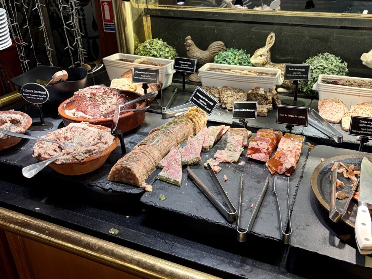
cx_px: 201
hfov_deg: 56.8
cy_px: 135
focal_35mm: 32
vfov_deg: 44.1
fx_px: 344
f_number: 1.6
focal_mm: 5.96
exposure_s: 1/50
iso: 100
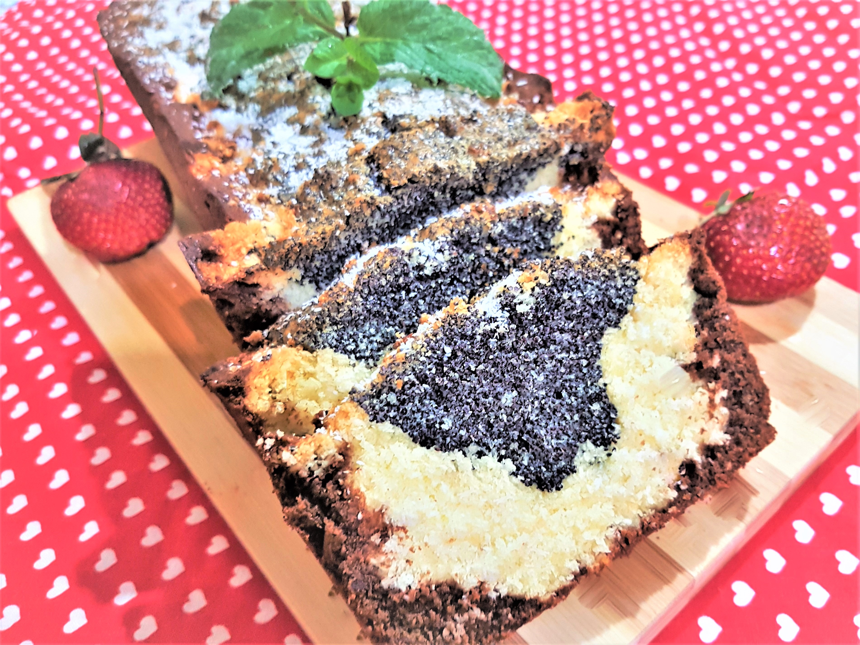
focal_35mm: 26
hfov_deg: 67.3
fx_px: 646
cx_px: 430
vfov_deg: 53.1
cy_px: 322
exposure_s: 1/50
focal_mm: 4.2
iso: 400
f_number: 1.7
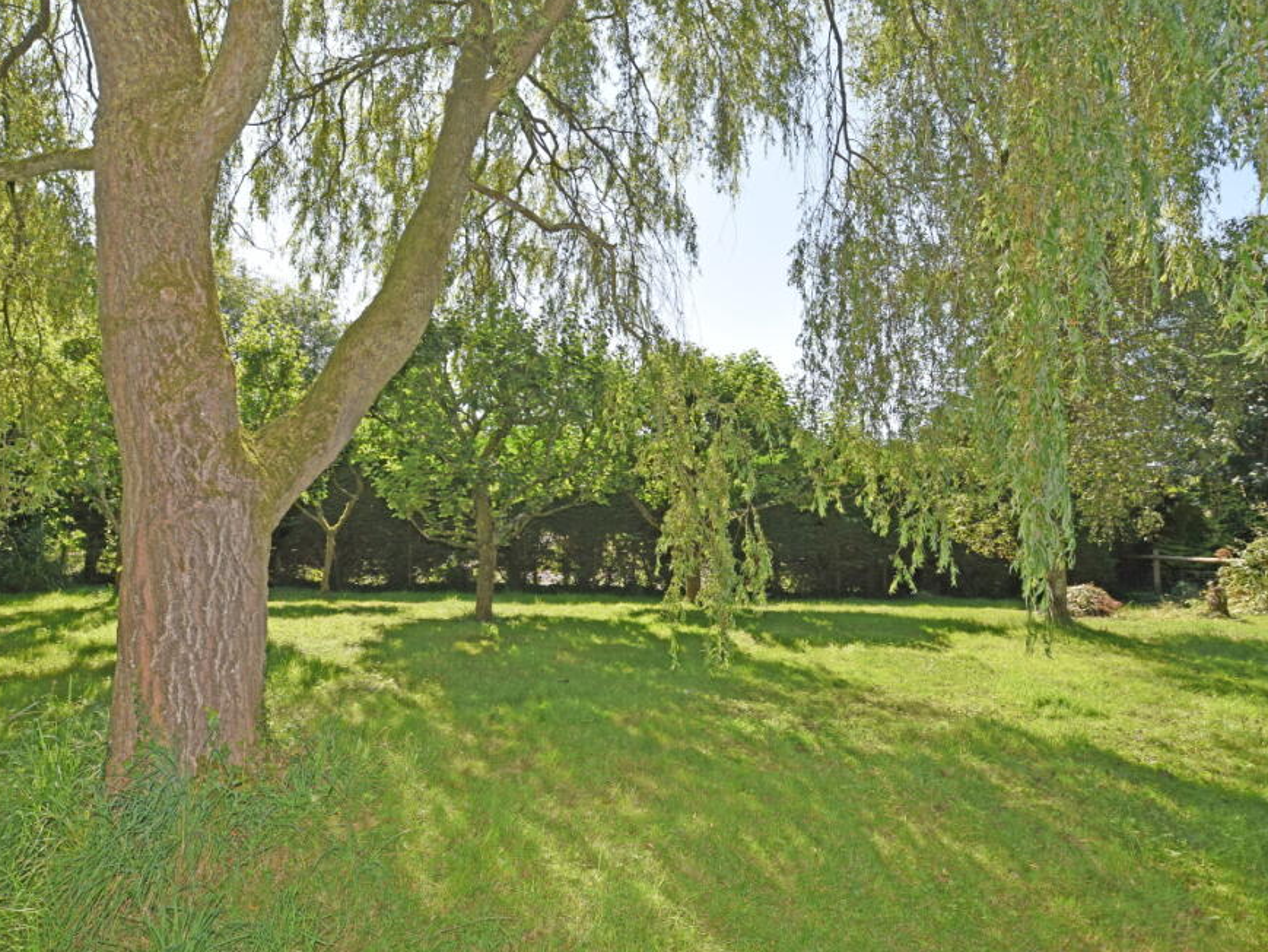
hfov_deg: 90.9
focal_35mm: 17
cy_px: 469
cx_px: 592
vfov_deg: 74.7
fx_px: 623
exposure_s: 1/200
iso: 100
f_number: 6.3
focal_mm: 10
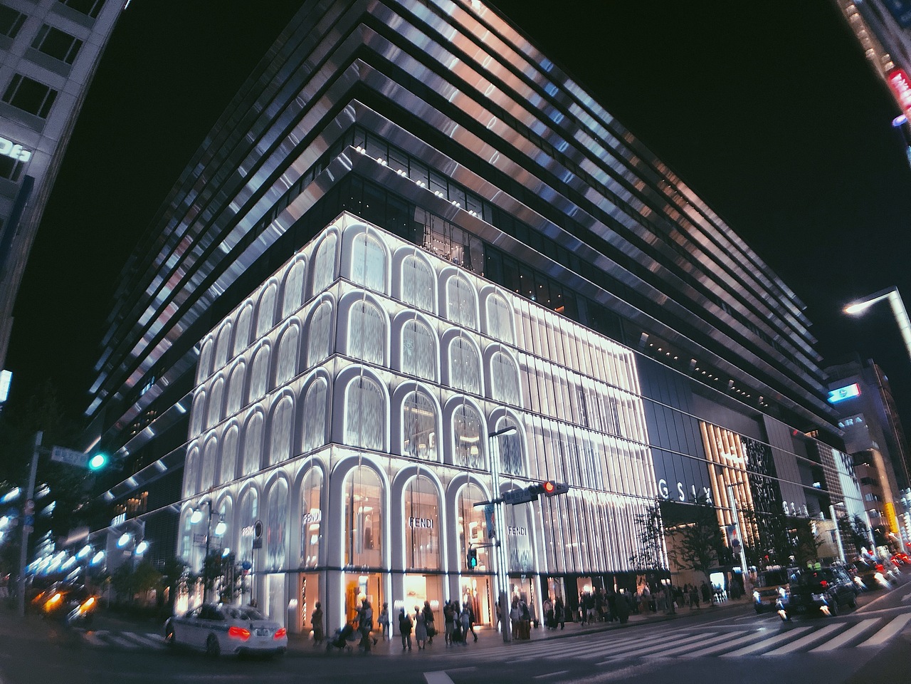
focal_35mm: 28
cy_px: 342
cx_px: 456
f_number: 1.8
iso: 40
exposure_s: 1/25
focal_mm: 4
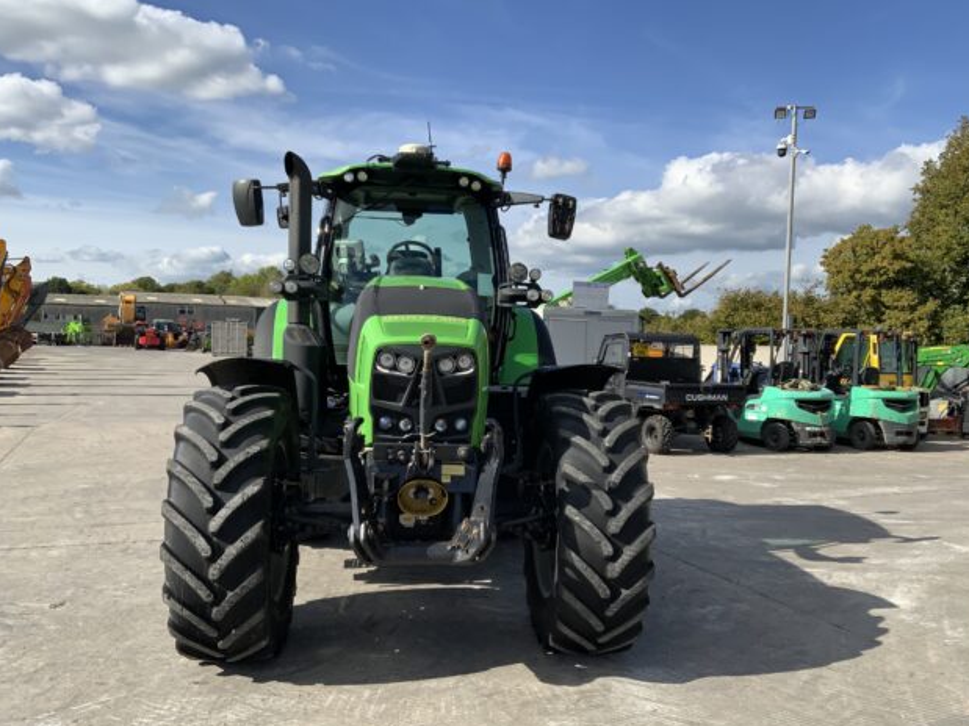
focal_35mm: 30
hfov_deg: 60.0
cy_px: 372
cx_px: 487
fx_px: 840
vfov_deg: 46.8
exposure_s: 1/1848
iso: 16
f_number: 1.8
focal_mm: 3
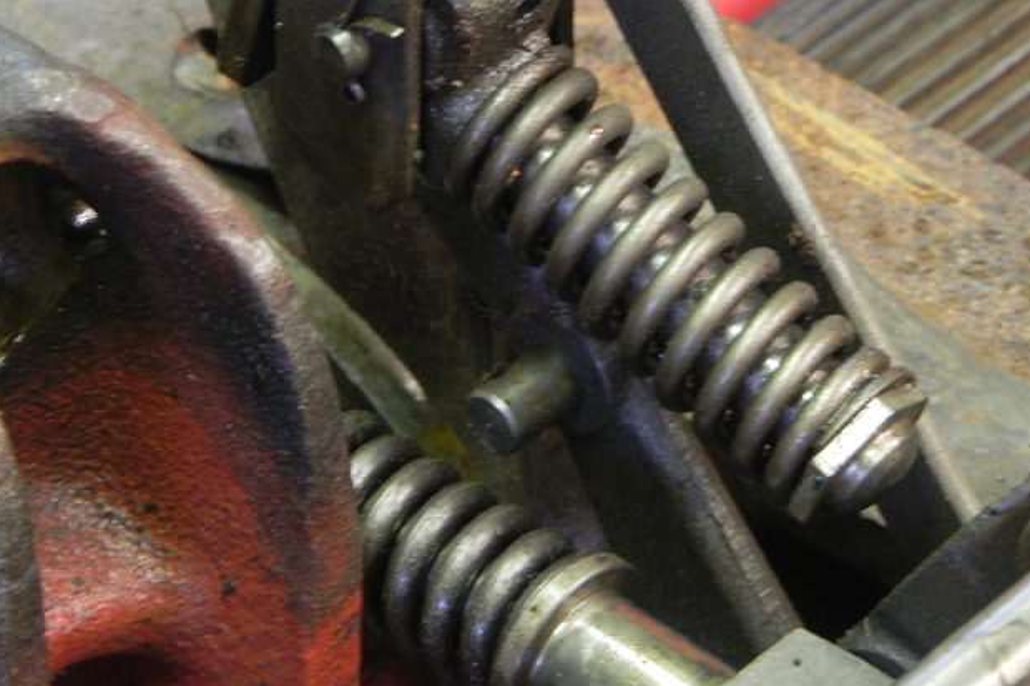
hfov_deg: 11.0
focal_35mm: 187
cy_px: 427
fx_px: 5349
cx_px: 510
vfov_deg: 7.3
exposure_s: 1/2.4
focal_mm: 28.8
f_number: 6.3
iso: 400
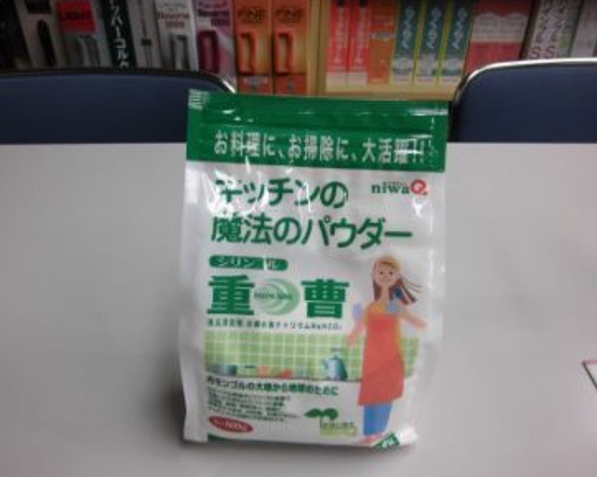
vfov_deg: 51.5
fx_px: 494
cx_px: 275
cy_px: 242
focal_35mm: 28
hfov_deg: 62.2
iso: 100
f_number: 2.8
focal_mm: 4.7
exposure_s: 1/60
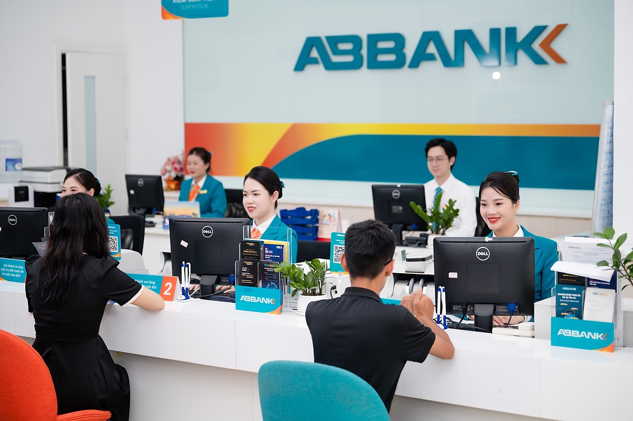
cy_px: 210
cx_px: 316
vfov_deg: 19.7
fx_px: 1213
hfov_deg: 29.3
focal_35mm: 69
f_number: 2.8
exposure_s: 1/100
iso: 200
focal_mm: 69
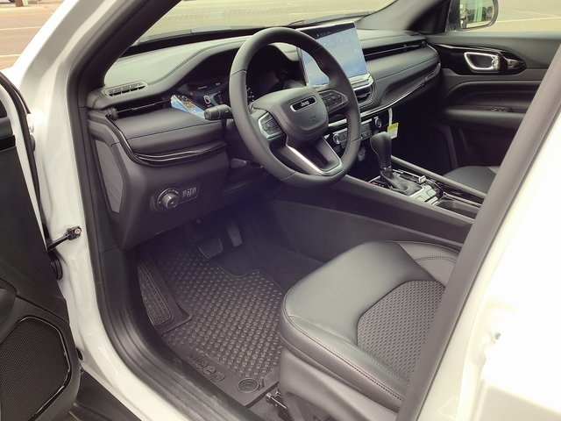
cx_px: 280
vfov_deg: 45.4
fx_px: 502
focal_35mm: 31
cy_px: 210
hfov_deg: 58.4
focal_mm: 3.3
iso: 64
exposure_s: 1/120
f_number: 2.4
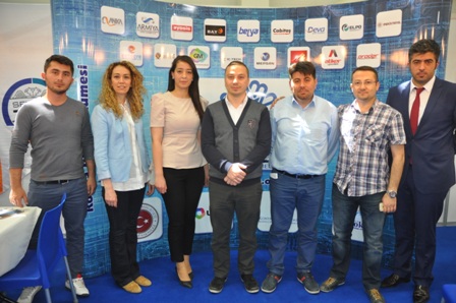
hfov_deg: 67.4
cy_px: 152
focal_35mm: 27
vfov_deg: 47.9
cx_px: 228
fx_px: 342
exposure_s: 1/80
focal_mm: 18
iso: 800
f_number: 3.5
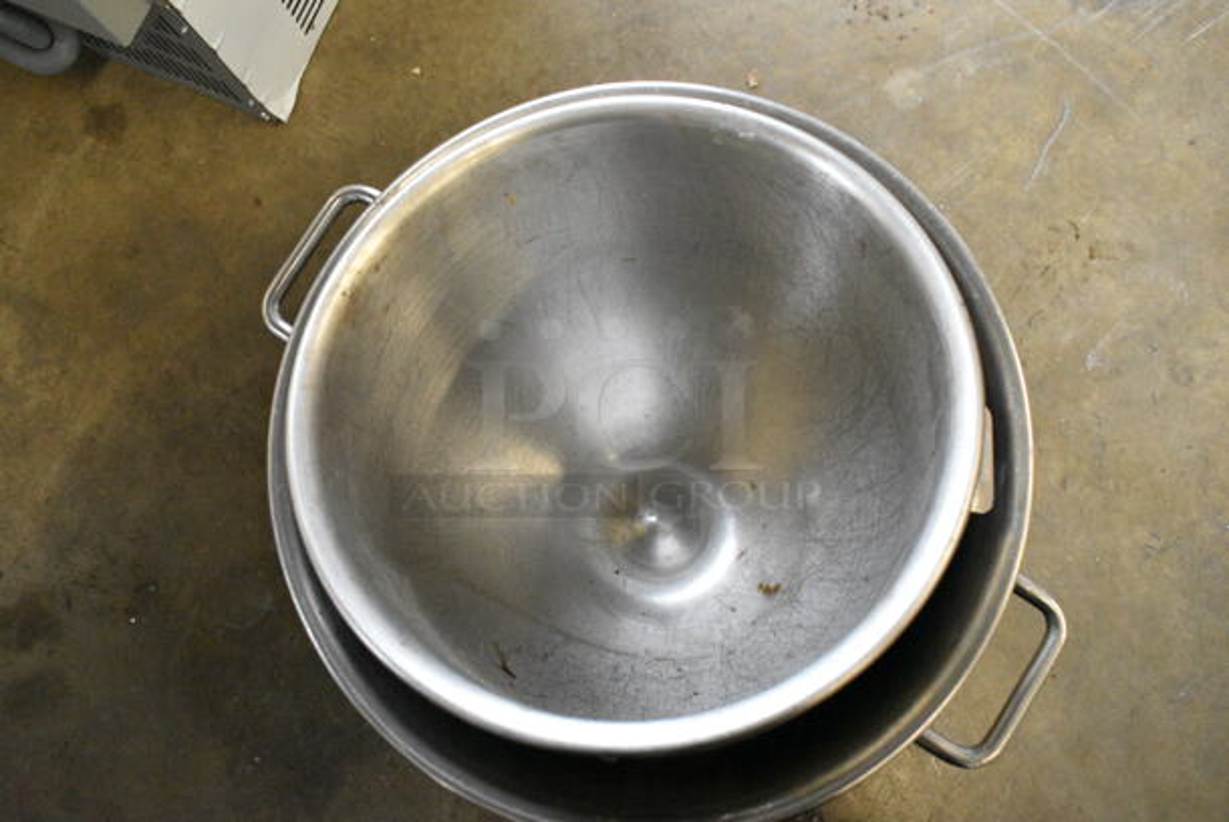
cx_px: 614
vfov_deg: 43.7
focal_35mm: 30
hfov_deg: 61.9
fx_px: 1025
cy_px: 411
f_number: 5.6
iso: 6400
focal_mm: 20
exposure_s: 1/200
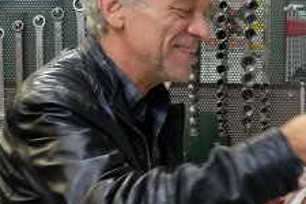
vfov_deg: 10.1
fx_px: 1147
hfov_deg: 15.1
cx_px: 265
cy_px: 205
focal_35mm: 135
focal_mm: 25.4
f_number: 4
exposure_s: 1/60
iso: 3200
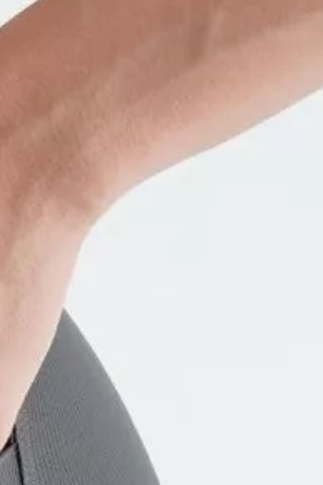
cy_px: 608
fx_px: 2665
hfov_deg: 6.8
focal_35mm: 198
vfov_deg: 10.2
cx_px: -176
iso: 125
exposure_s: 1/100
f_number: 4.5
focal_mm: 30
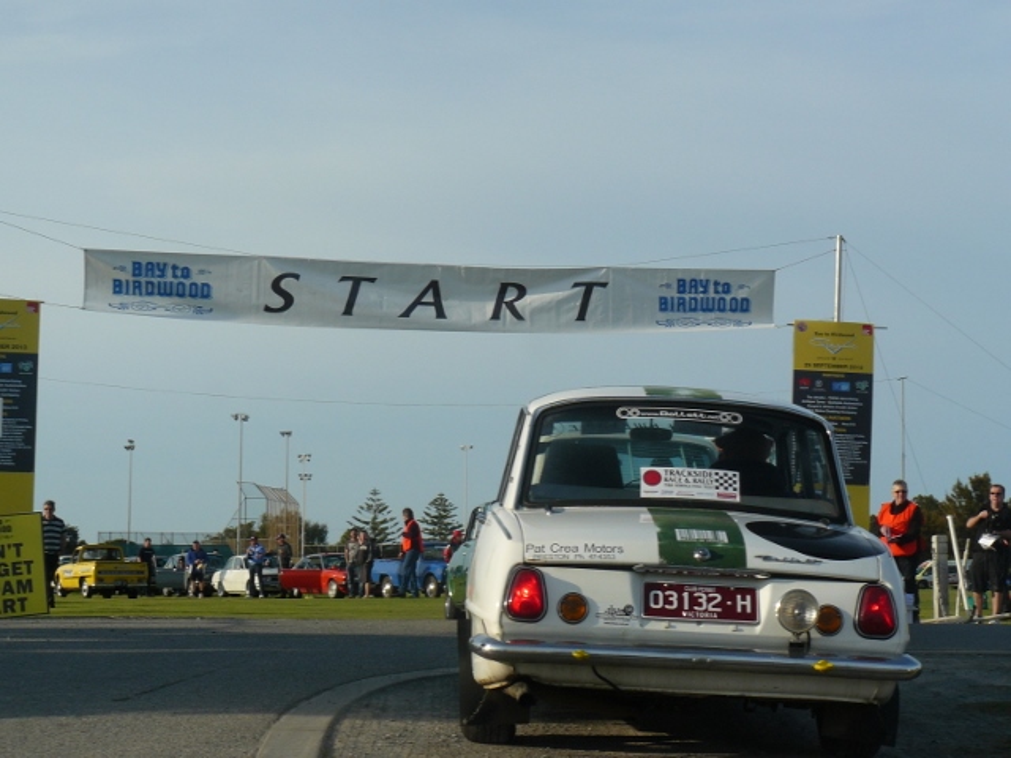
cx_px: 506
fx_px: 2103
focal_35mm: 72
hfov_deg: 27.0
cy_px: 379
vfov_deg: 20.4
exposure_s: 1/400
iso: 100
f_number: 5.6
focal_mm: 12
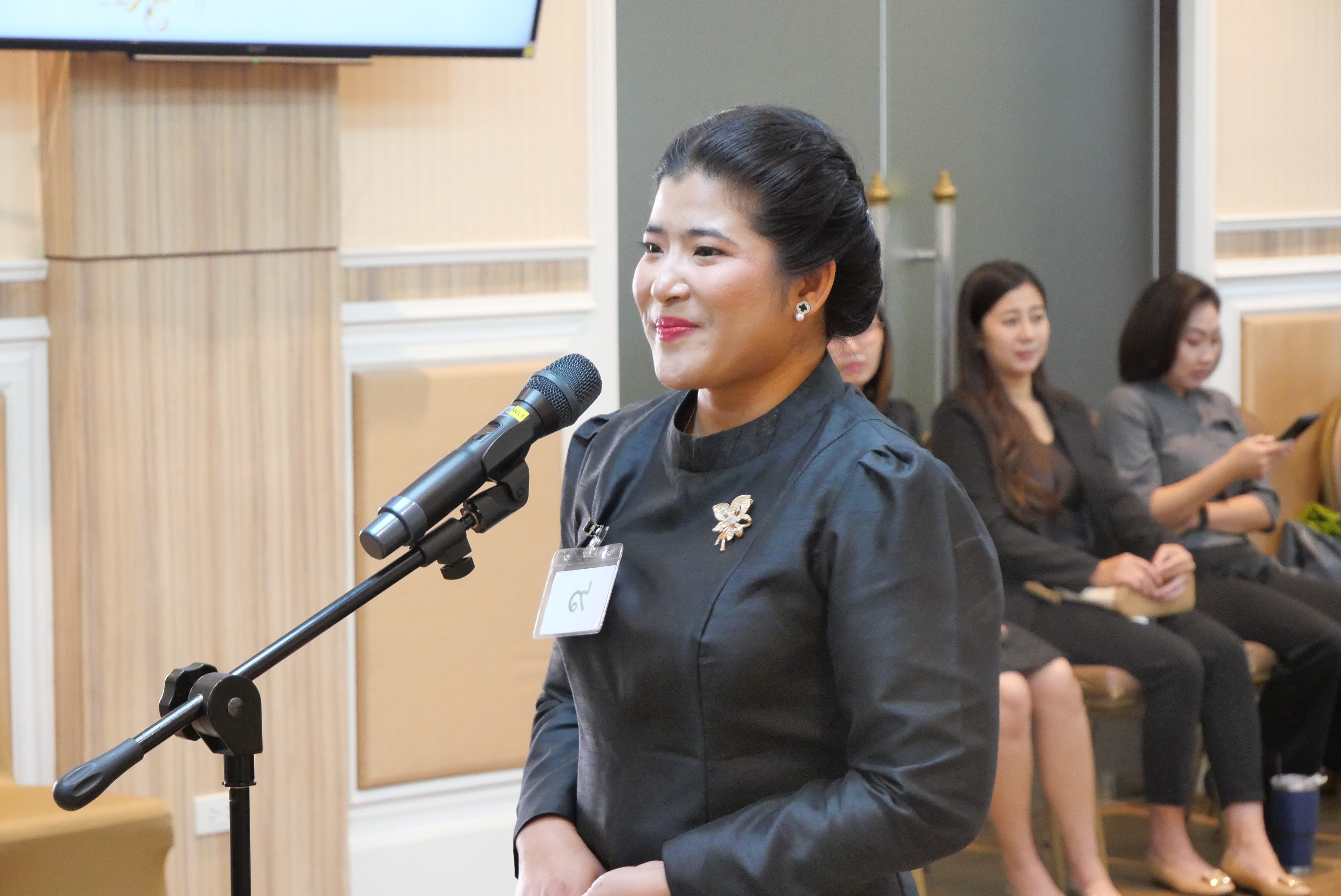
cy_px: 448
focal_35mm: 114
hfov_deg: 17.9
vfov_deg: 12.0
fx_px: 4249
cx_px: 670
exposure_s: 1/30
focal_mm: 55
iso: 3200
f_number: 5.6
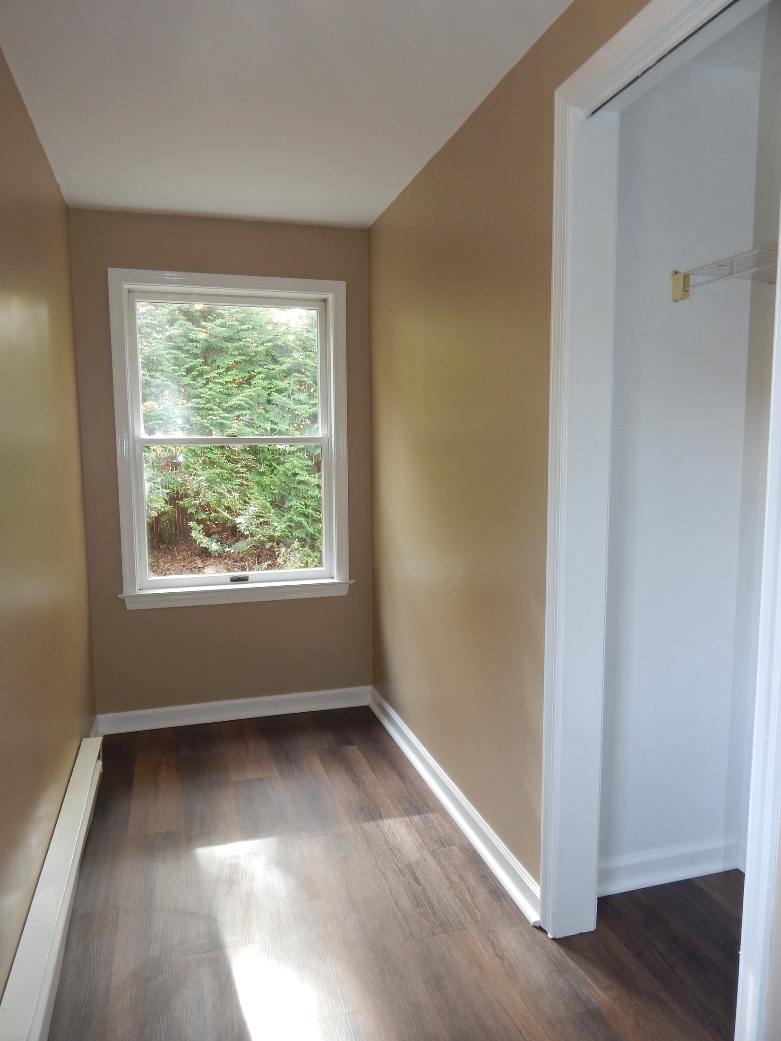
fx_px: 692
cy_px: 522
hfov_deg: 58.9
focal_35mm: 23
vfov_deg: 73.9
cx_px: 374
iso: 140
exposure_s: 1/30
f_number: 3
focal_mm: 4
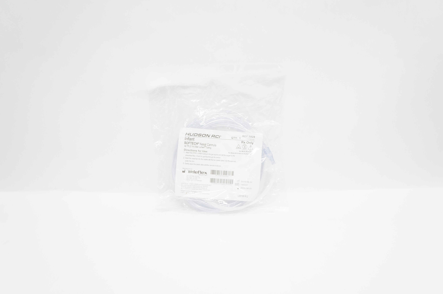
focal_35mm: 28
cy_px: 147
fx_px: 350
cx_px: 222
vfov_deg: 45.6
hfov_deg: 64.6
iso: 800
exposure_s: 1/60
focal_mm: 19
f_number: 6.3
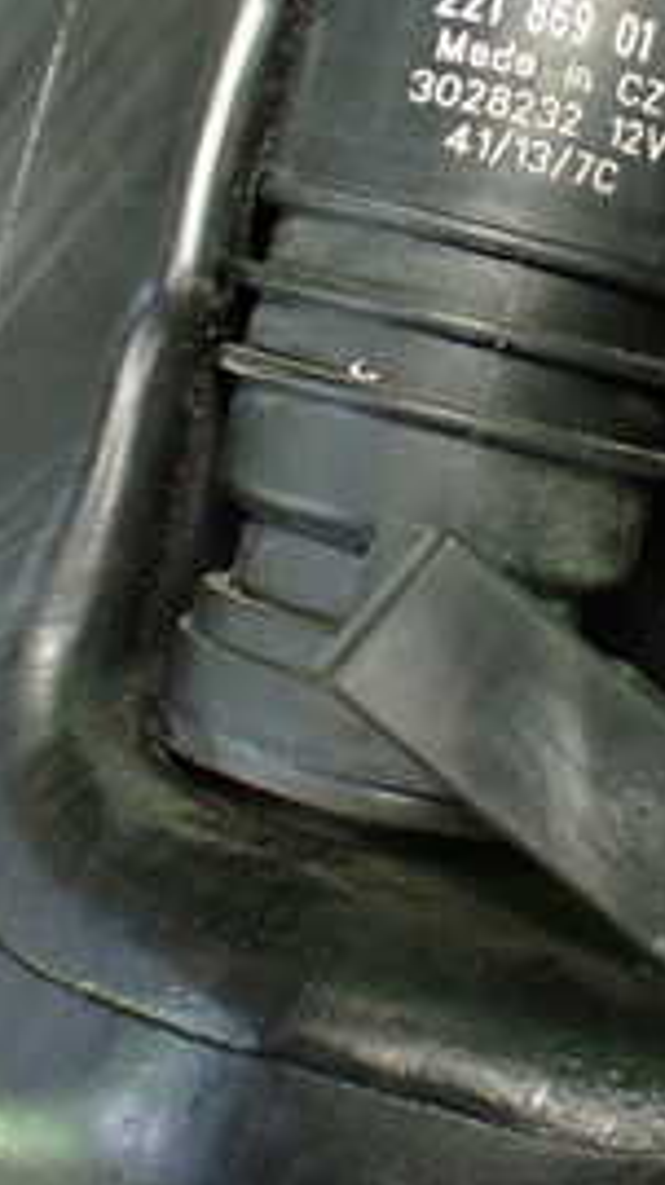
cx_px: 528
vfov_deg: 28.3
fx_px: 2292
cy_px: 211
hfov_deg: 16.4
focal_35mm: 73
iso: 800
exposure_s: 1/30
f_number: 2.3
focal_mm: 5.4
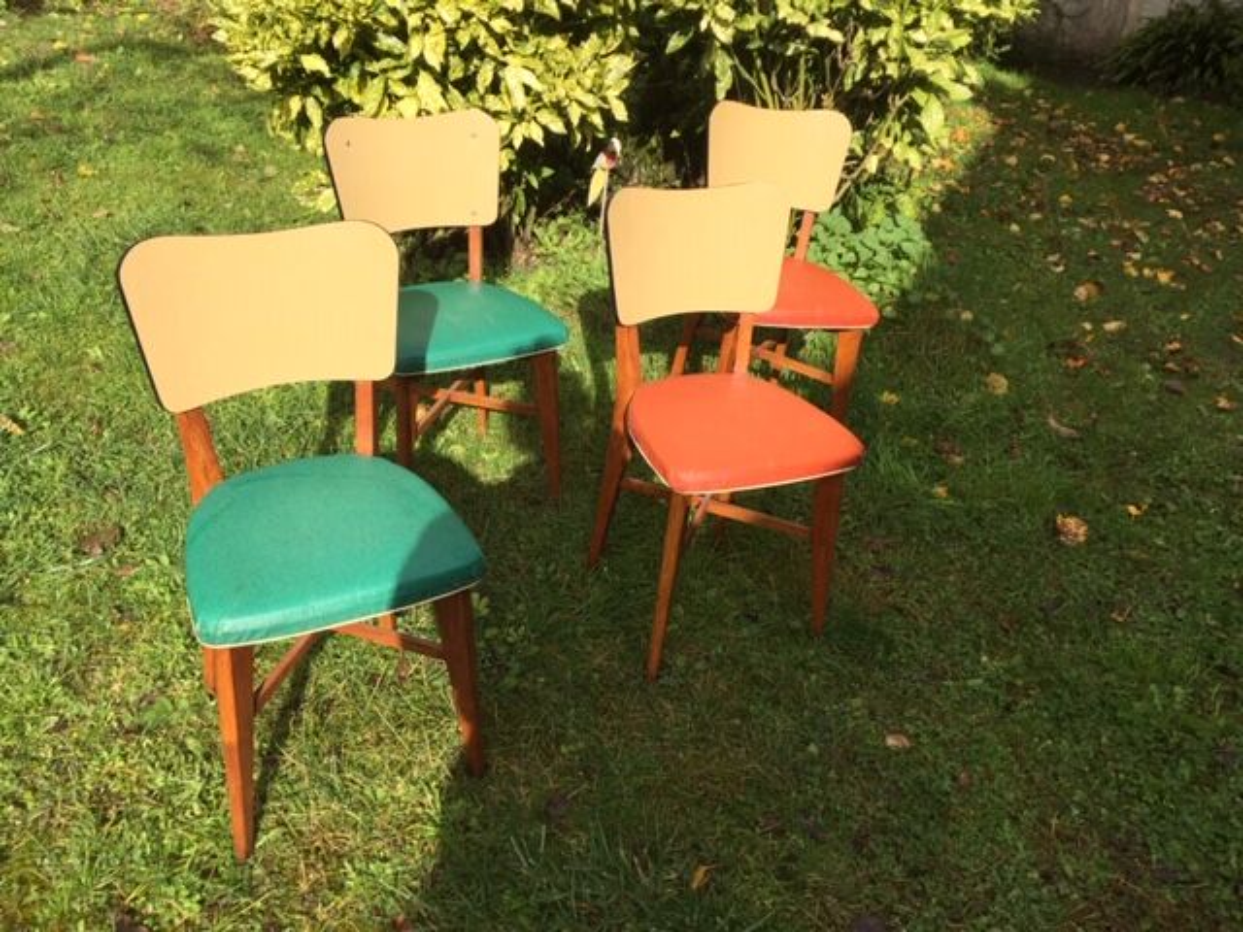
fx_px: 1041
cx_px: 622
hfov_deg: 61.7
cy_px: 466
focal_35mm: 29
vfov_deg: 48.2
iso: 32
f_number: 2.2
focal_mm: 4.15
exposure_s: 1/1582
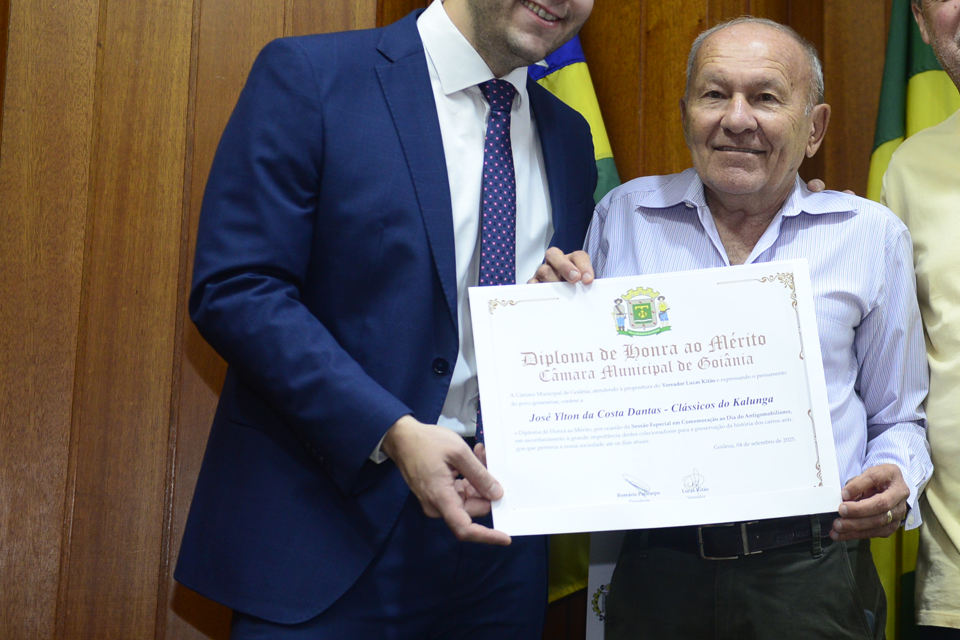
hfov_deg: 26.1
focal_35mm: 77
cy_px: 233
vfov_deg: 17.7
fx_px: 2053
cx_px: 685
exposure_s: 1/125
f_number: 3.2
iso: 2000
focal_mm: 52
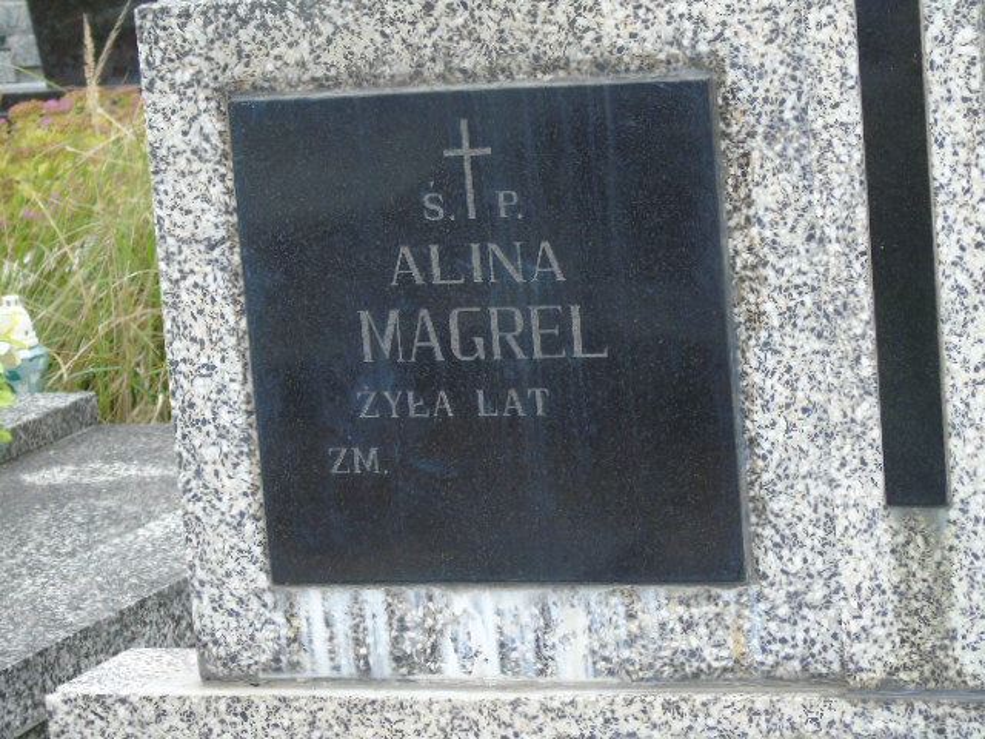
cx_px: 492
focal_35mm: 142
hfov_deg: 13.9
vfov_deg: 10.4
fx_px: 4041
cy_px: 370
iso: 250
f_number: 4.7
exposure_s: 1/125
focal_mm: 25
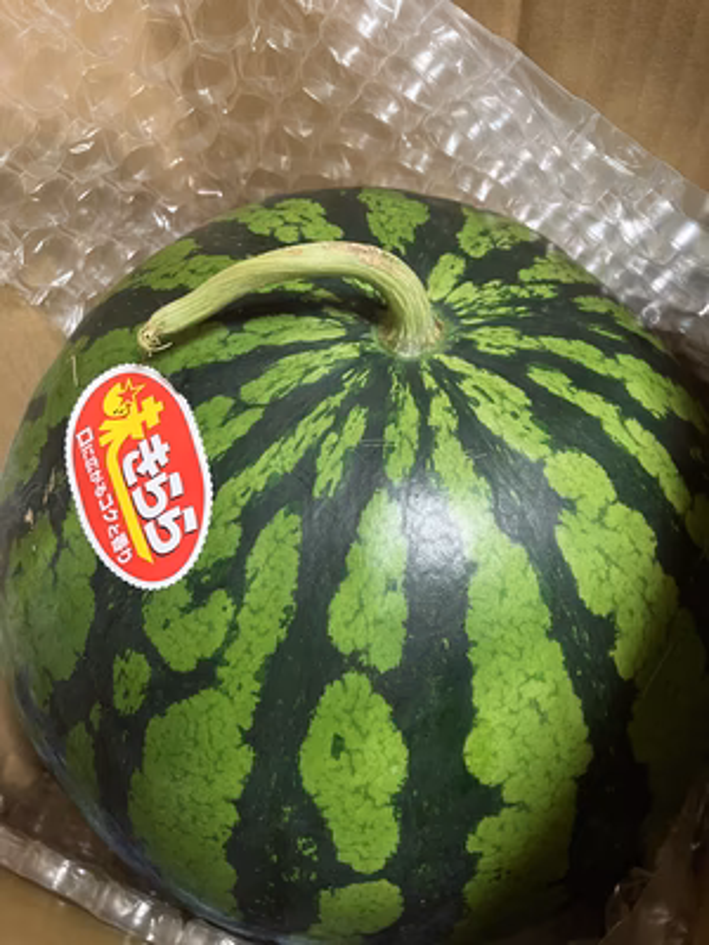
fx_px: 765
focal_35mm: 28
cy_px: 472
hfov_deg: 49.7
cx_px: 354
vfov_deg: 63.4
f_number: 1.8
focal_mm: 3.99
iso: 250
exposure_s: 1/33
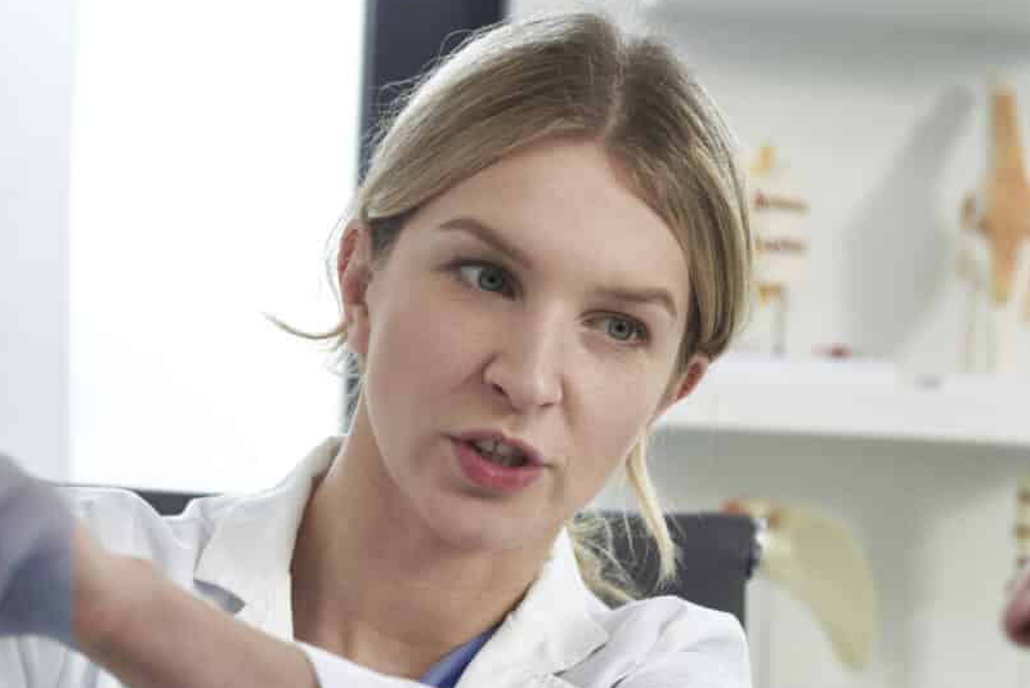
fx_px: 3663
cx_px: 502
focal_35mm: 128
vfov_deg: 10.6
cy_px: 759
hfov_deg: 16.0
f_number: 2.5
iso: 400
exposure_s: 1/320
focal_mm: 50
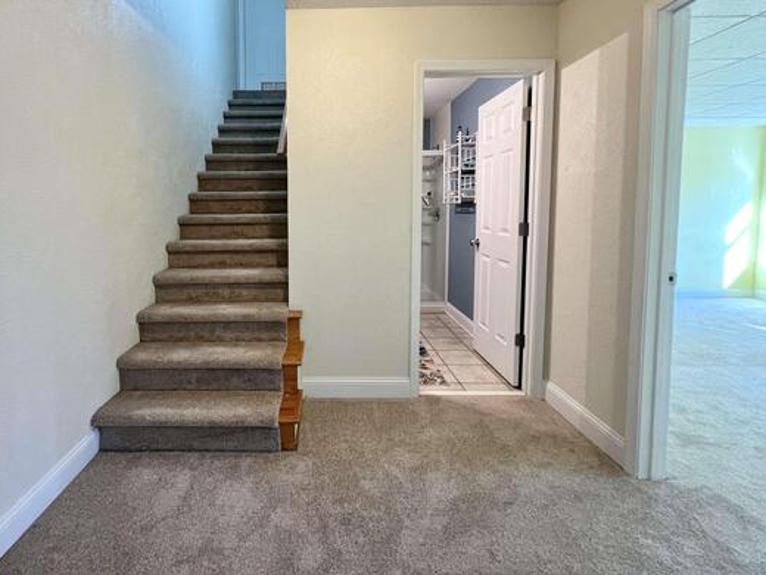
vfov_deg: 77.4
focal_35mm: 16
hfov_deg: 93.5
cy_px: 236
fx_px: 354
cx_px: 315
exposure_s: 1/60
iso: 320
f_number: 1.8
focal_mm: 1.57
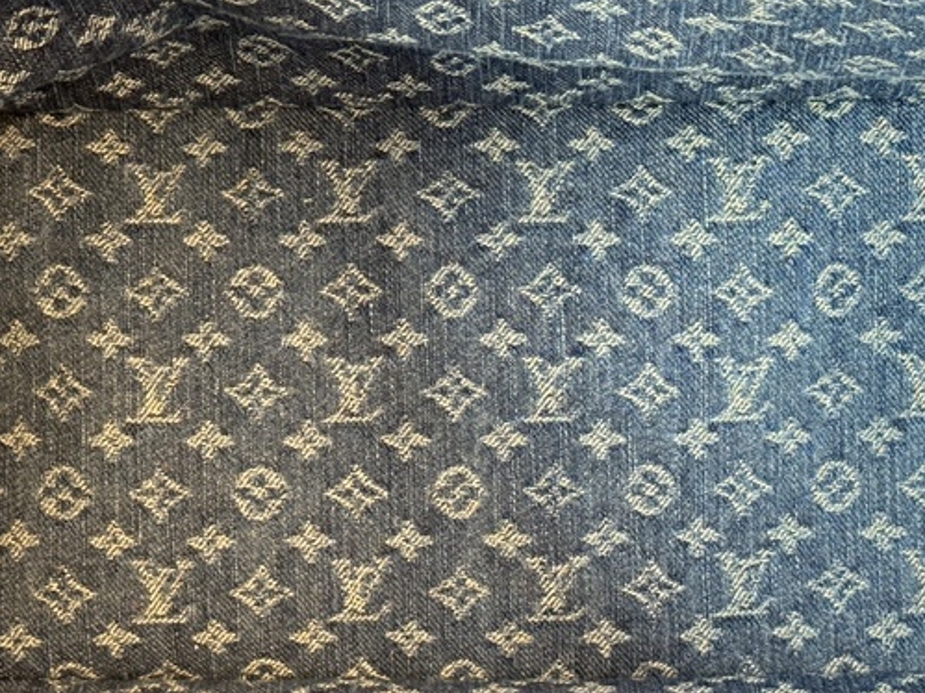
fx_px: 2591
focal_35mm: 97
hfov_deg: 20.2
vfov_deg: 15.2
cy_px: 389
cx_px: 465
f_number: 1.78
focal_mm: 6.76
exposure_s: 1/33
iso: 250
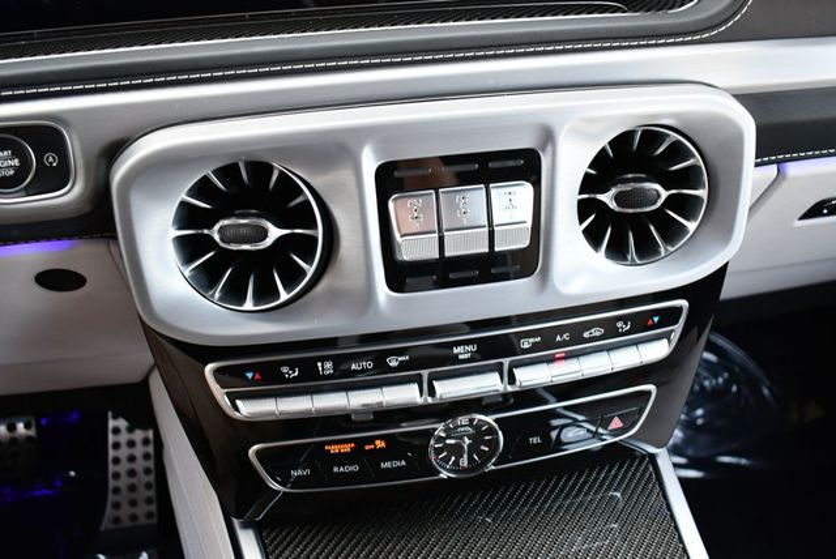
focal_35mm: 36
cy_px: 280
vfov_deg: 36.9
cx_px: 418
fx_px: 837
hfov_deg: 53.1
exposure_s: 1/125
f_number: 3.5
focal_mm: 18
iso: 900
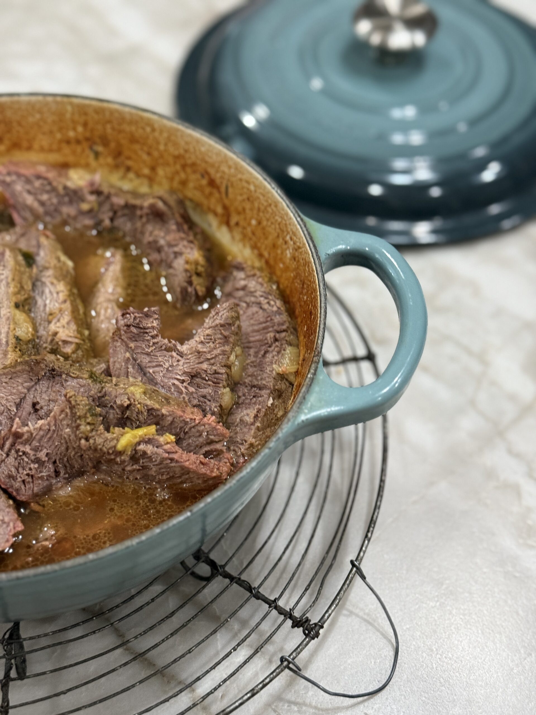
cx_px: 268
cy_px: 358
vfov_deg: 39.7
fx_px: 991
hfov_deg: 30.3
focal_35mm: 48
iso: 320
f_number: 1.78
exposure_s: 1/40
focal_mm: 6.76
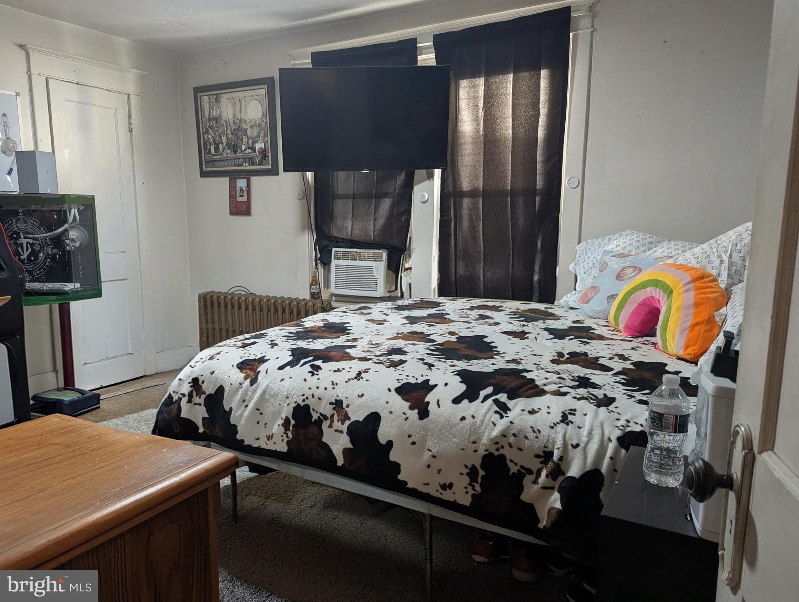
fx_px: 555
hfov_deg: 71.5
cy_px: 301
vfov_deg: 57.0
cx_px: 400
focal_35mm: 24
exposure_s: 1/24
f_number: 1.85
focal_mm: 6.81
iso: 179
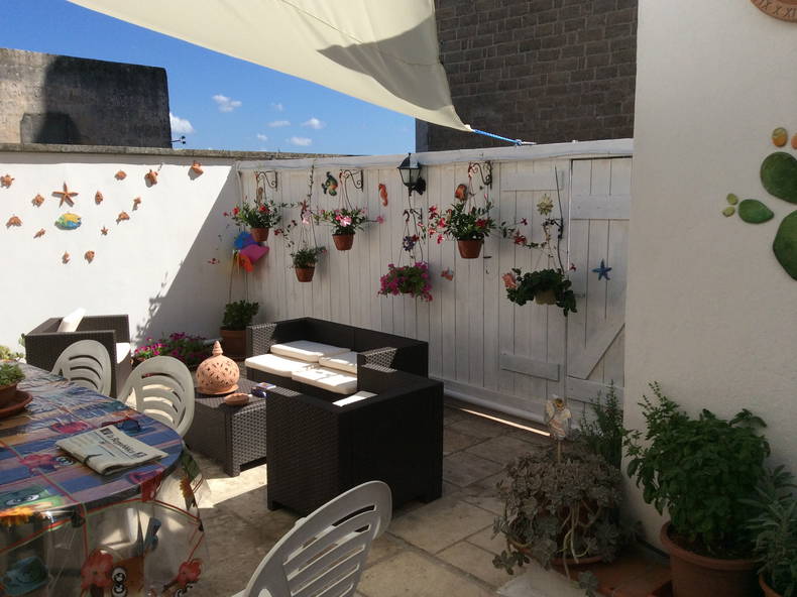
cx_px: 398
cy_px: 298
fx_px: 760
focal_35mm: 33
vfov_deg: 42.9
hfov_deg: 55.4
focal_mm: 3.3
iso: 32
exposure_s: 1/2119
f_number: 2.4
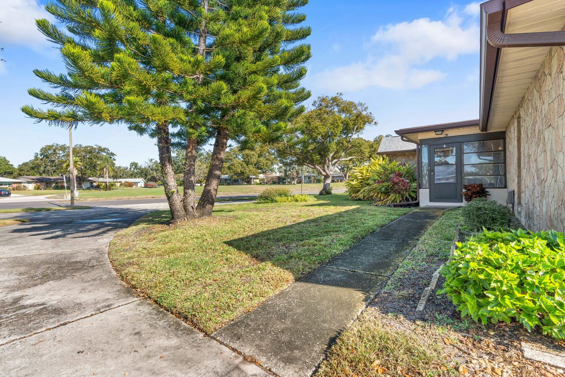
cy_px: 188
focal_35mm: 16
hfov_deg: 96.7
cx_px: 282
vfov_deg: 73.8
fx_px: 251
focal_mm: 16
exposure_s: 1/250
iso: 250
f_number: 8
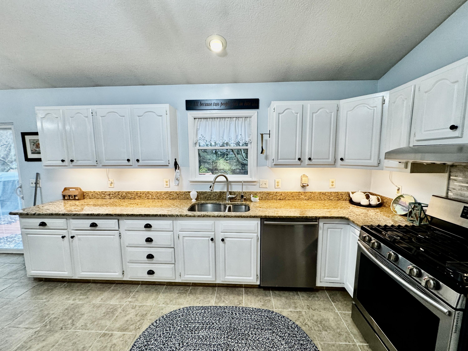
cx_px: 234
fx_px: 189
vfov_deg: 85.7
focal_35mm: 14
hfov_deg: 102.1
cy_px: 176
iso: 160
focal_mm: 2.22
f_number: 2.2
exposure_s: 1/120
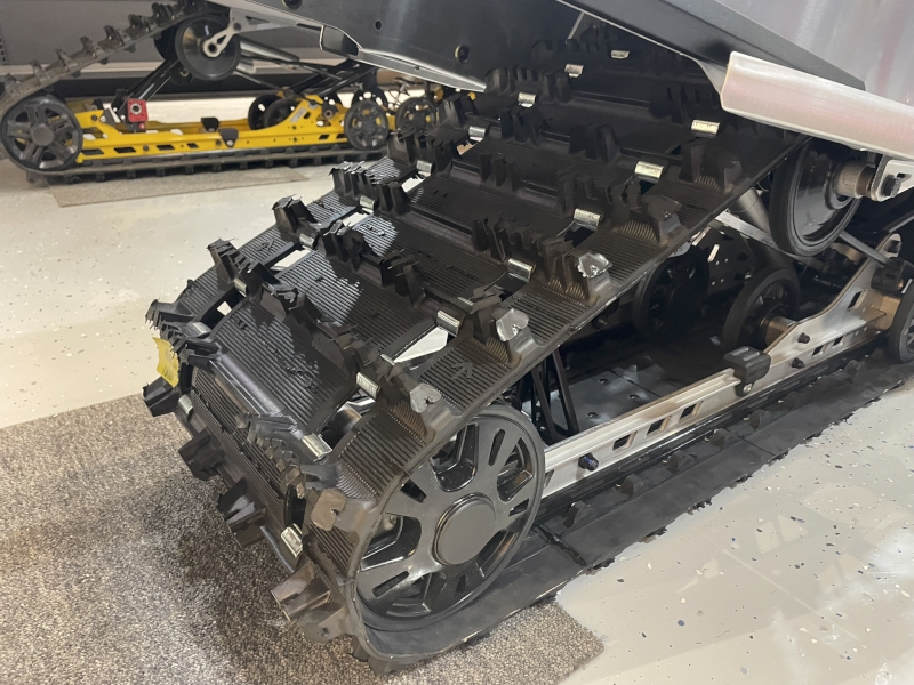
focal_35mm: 26
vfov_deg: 53.1
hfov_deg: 67.3
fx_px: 687
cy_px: 342
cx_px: 457
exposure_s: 1/60
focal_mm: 4.2
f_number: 1.6
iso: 320
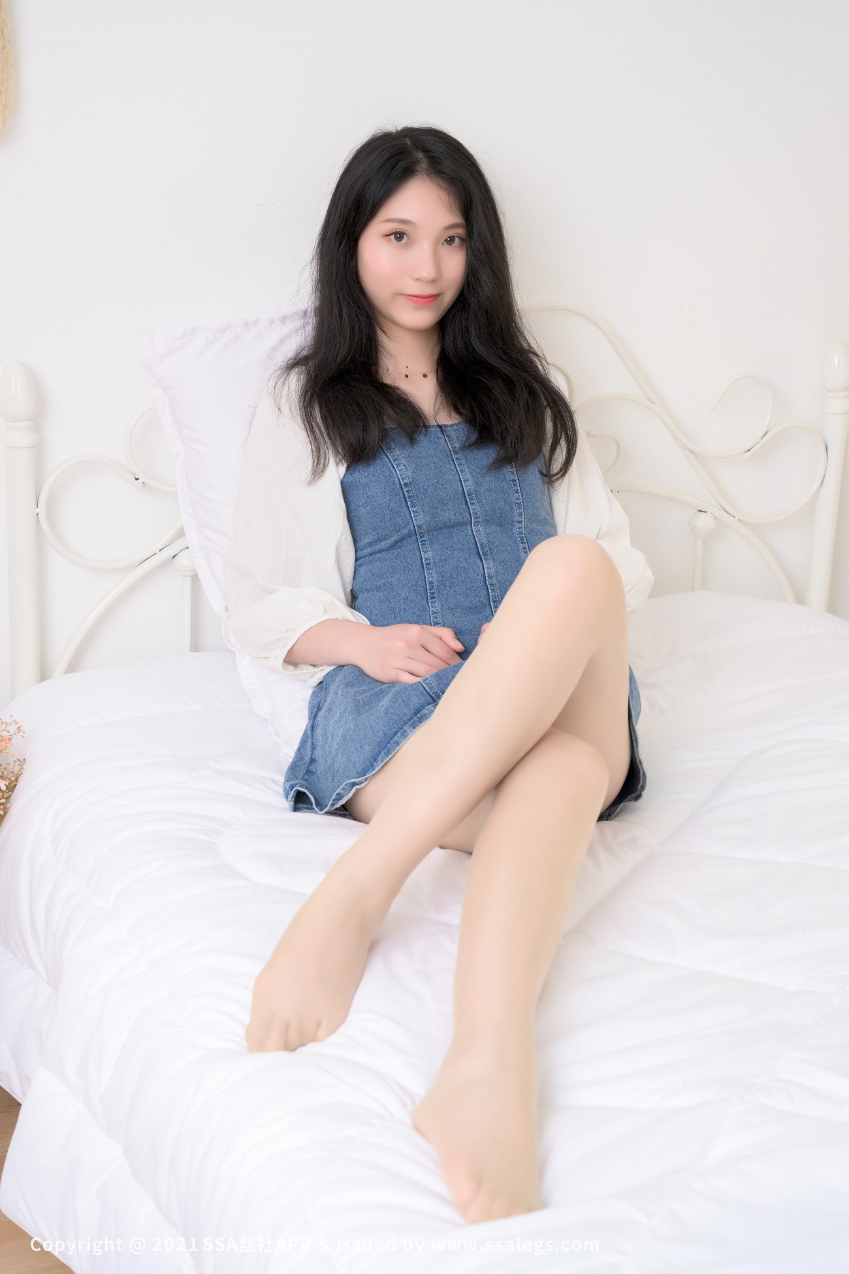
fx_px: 1769
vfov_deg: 39.6
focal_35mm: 50
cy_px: 637
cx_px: 424
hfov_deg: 27.0
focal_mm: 50
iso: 500
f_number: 5.6
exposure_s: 1/160
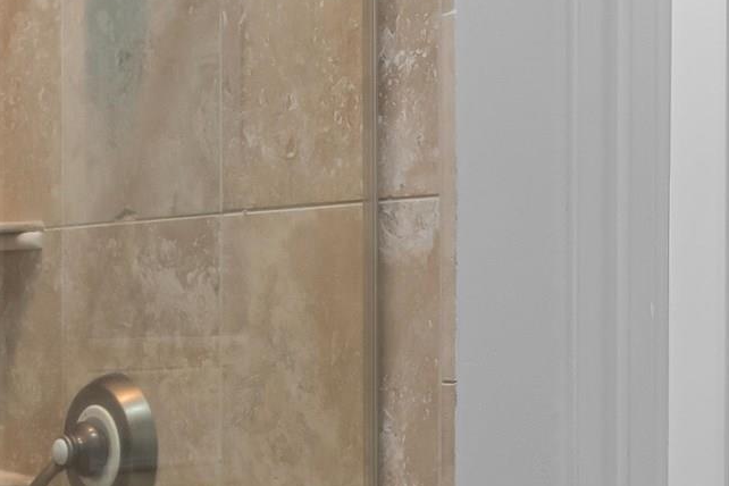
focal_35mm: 67
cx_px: 305
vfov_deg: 20.2
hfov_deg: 30.0
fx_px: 1357
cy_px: 347
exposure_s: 1/5
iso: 400
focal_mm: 14
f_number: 8
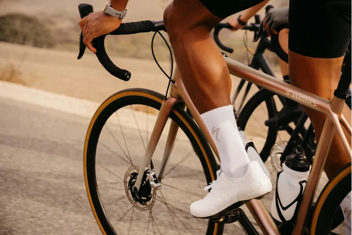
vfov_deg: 17.7
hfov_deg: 26.3
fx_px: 753
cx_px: 176
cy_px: 118
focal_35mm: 77
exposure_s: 1/320
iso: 80
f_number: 5.6
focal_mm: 77
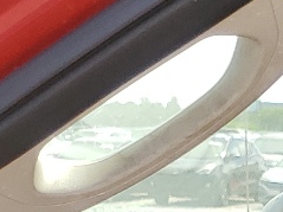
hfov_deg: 10.1
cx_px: 643
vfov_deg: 7.5
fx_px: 1422
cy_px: 621
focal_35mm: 174
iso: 50
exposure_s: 1/526
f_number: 1.5
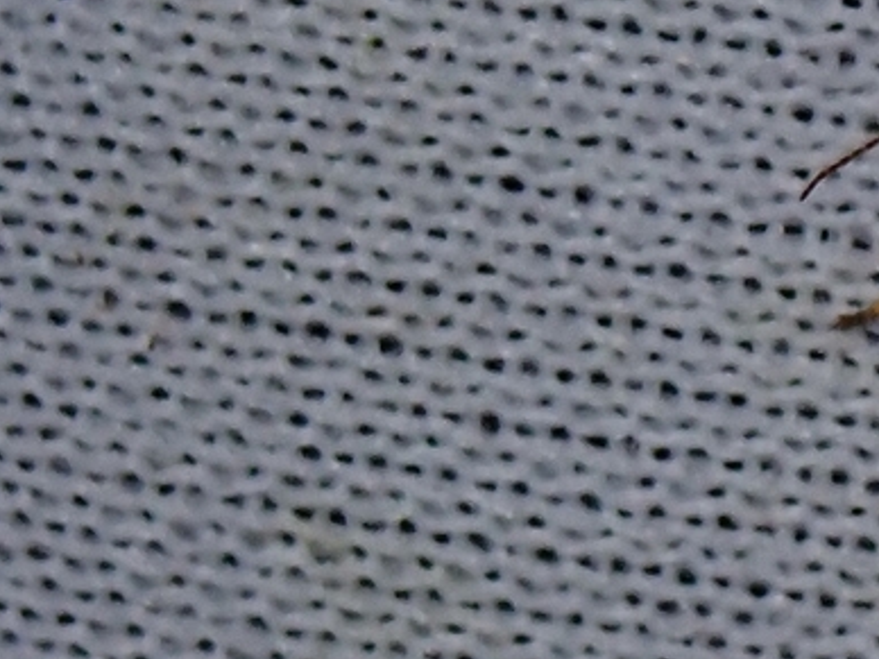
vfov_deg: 5.1
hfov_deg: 6.7
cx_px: 1287
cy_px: 139
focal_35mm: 294
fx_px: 7466
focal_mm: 18
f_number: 6.3
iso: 200
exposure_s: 1/200
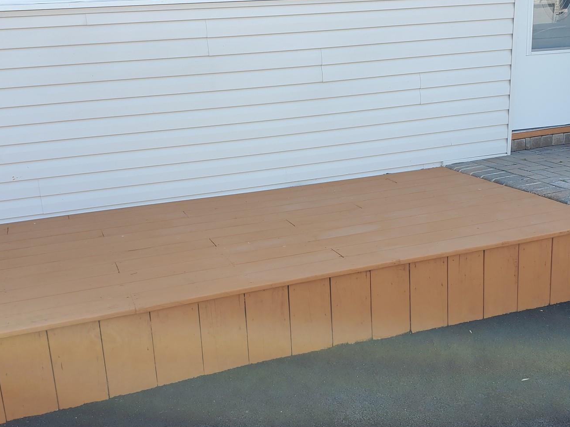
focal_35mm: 41
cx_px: 307
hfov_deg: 45.7
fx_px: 675
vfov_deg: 35.1
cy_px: 229
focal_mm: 4.3
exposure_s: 1/317
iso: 50
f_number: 2.4
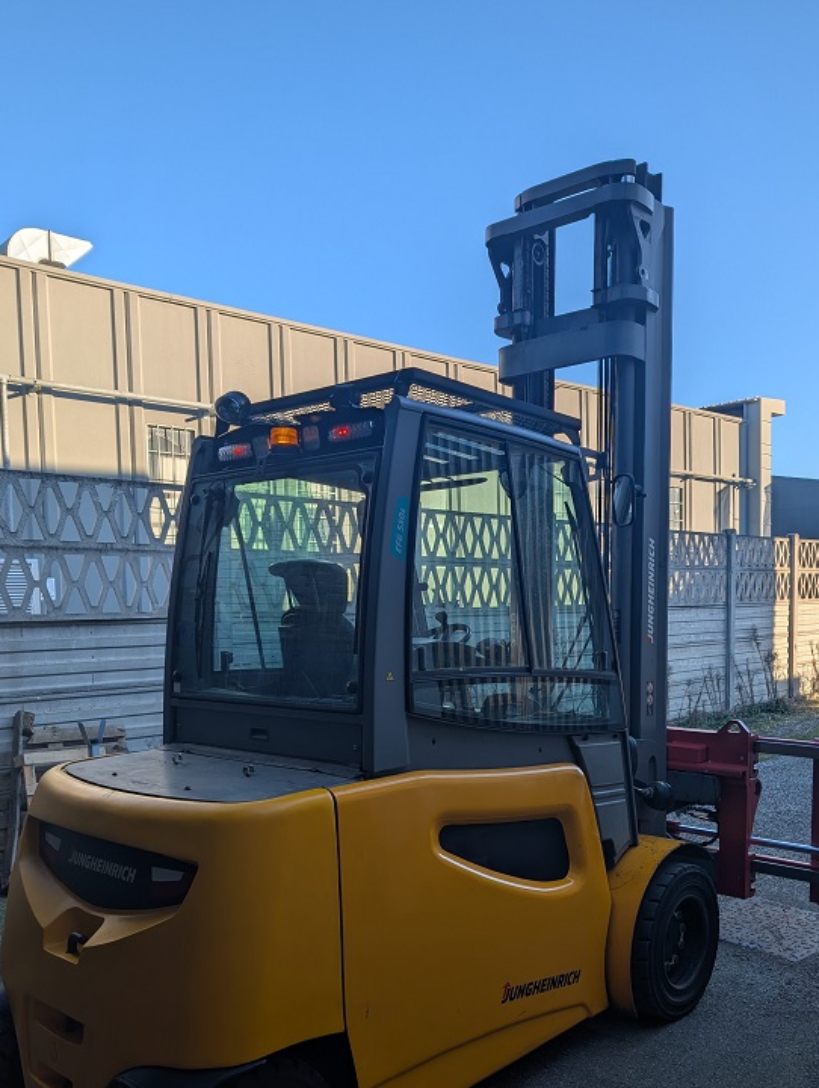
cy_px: 662
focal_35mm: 30
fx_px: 944
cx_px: 466
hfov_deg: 46.8
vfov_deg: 59.3
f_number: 1.68
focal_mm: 6.9
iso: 20
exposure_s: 1/575
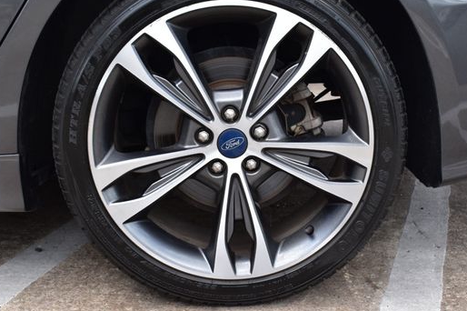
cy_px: 146
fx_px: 726
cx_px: 277
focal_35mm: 56
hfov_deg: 35.6
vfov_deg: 24.2
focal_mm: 30
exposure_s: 1/200
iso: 400
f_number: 10
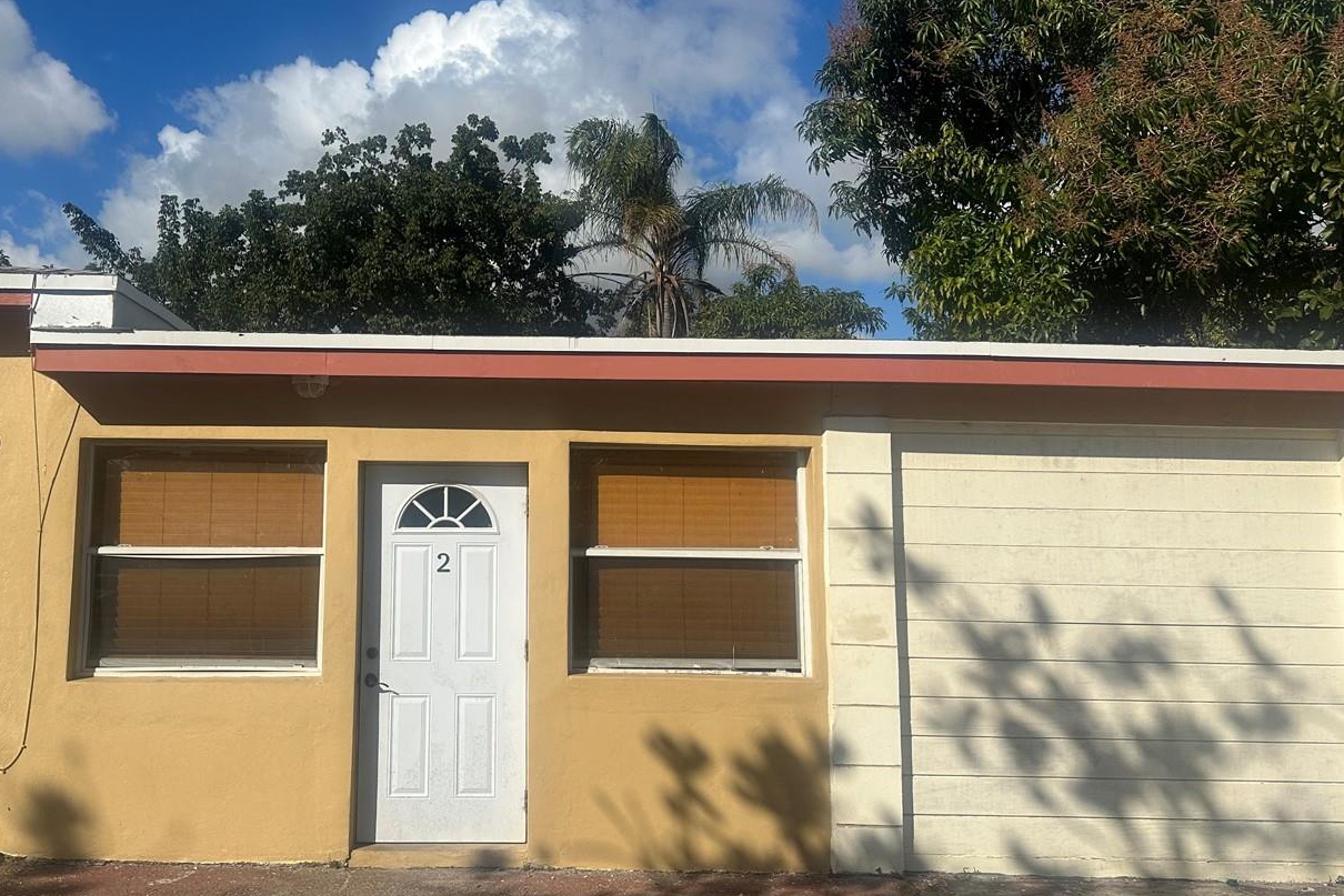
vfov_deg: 40.0
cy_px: 420
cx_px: 501
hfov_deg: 56.5
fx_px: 1232
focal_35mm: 33
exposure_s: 1/12048
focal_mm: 6.86
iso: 80
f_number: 1.78
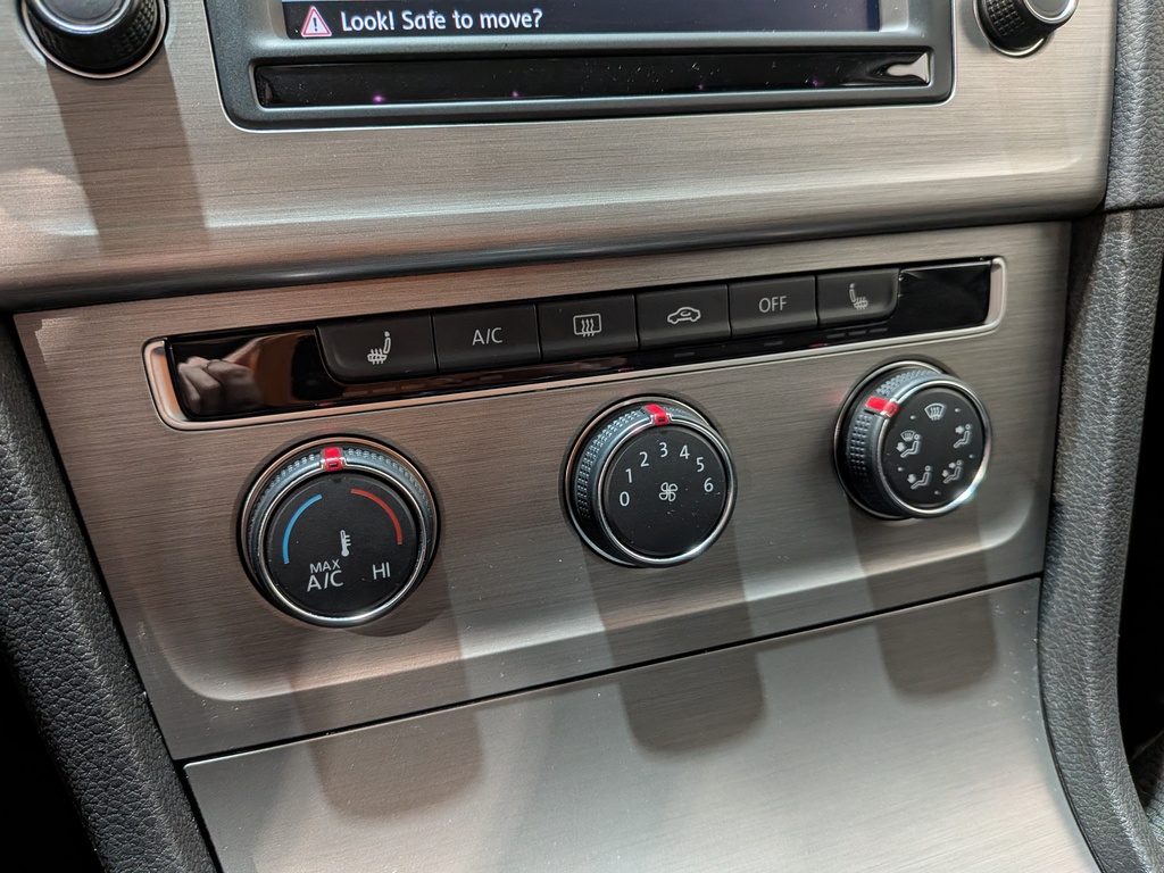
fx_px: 807
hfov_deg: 71.6
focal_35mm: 24
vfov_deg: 56.8
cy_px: 436
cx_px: 582
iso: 95
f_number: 1.7
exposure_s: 1/50
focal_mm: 4.53
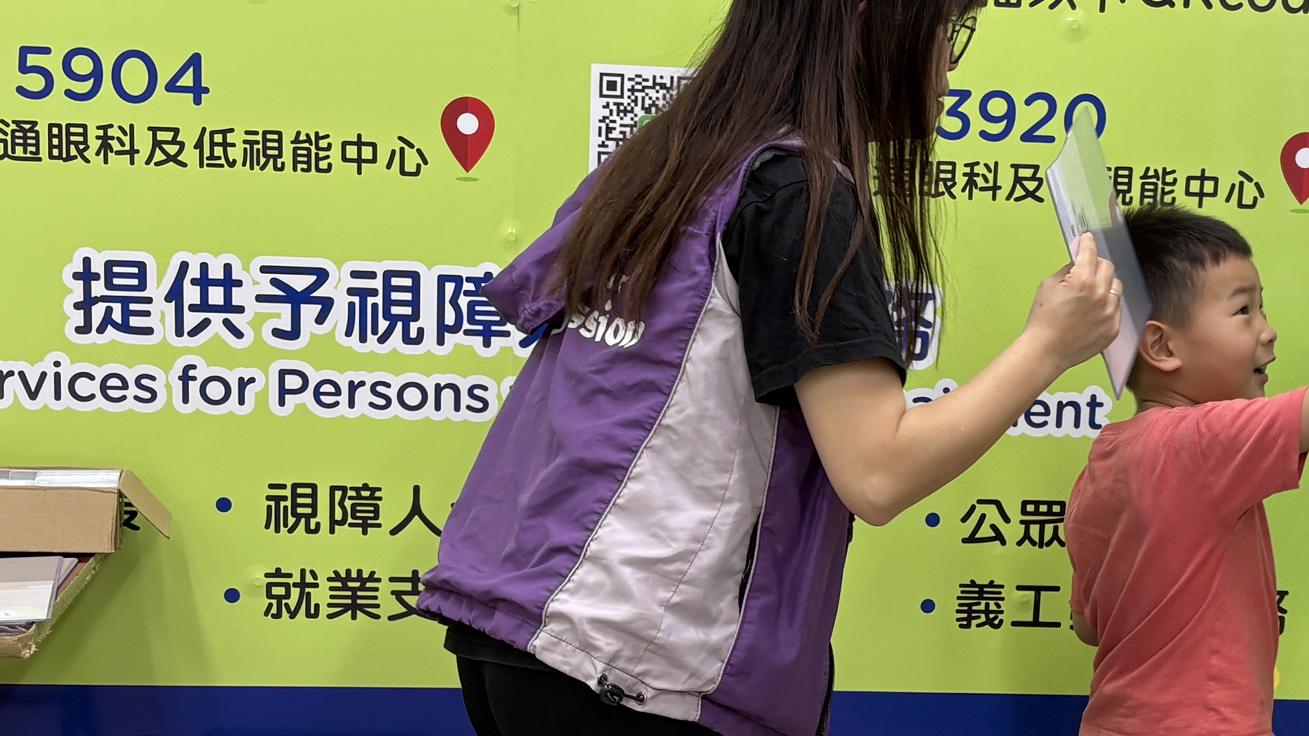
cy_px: 493
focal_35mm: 66
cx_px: 799
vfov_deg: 18.2
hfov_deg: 31.8
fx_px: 2291
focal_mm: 5.96
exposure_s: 1/100
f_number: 1.6
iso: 50
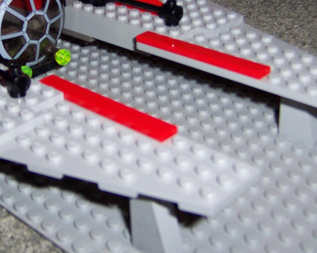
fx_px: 600
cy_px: 55
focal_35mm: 64
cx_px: 102
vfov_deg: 23.5
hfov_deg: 29.3
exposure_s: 1/60
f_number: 2.8
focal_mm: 5.6
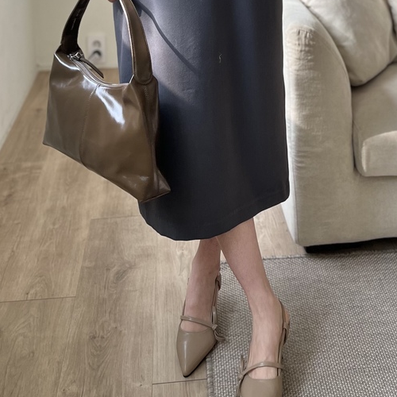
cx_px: 179
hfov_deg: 36.8
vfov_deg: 34.4
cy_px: 26
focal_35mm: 46
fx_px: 597
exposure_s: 1/374
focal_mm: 5.1
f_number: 1.6
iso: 50
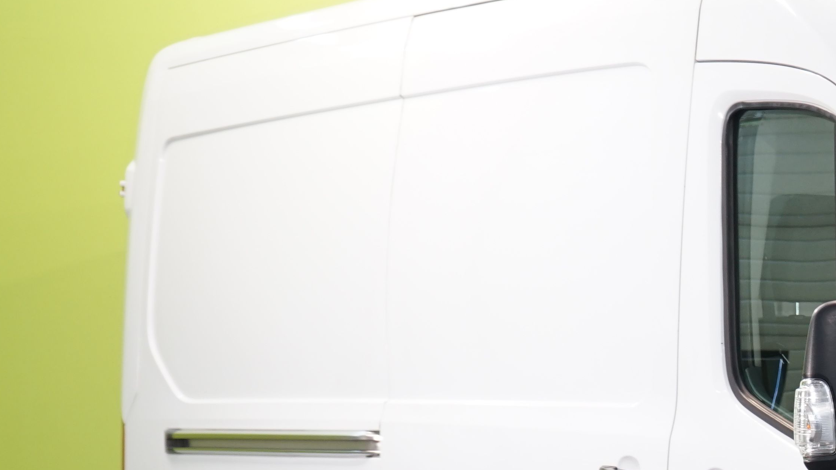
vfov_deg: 6.2
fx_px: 4345
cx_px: 1053
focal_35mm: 196
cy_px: 492
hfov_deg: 10.8
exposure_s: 1/30
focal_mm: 70
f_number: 5.6
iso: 500
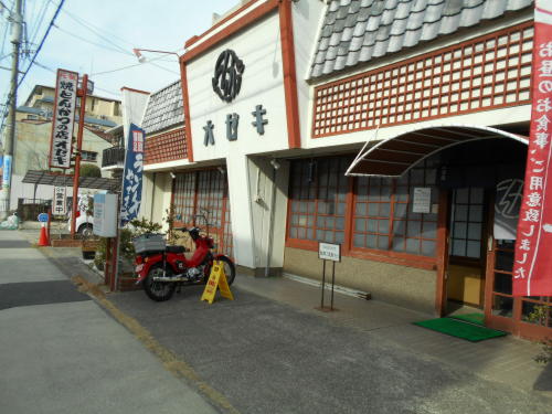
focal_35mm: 26
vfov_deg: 53.1
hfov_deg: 67.3
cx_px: 276
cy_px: 207
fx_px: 415
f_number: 3.2
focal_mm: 4.6
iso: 80
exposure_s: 1/640
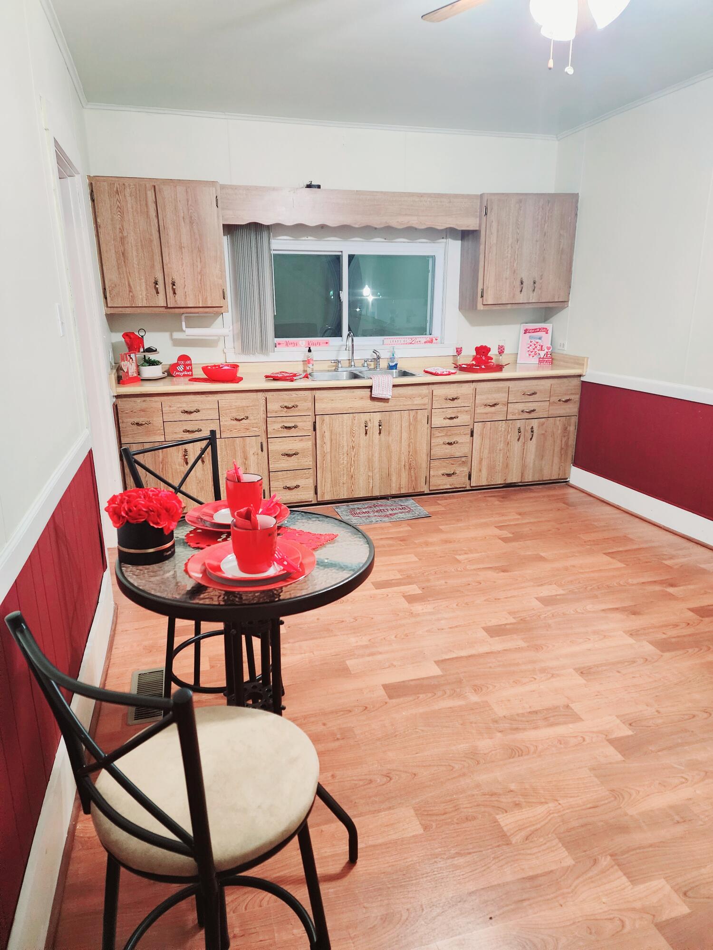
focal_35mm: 23
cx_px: 356
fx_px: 632
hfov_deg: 58.9
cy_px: 475
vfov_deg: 73.9
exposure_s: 1/30
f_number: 1.8
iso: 640
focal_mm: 6.4
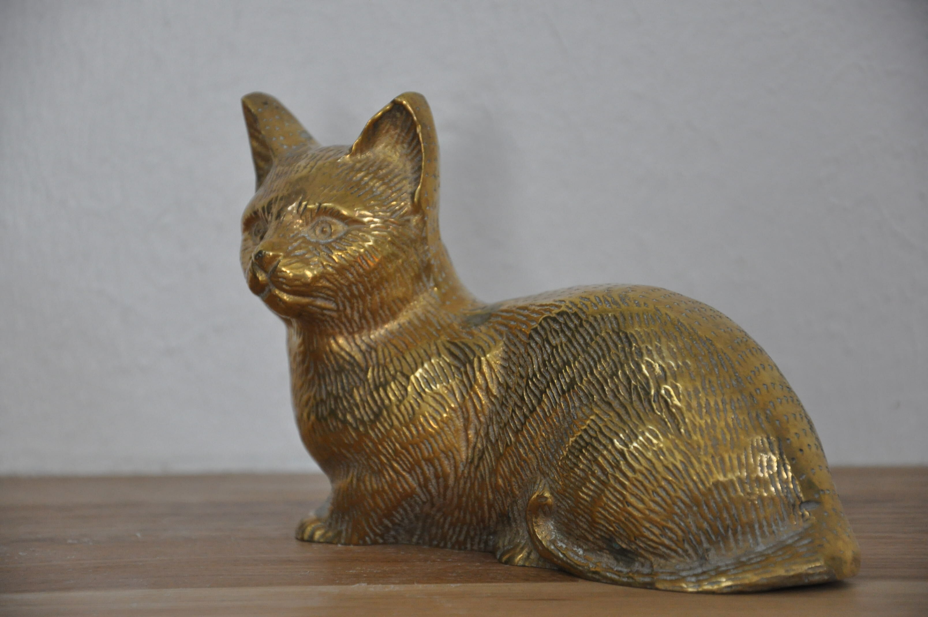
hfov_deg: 13.1
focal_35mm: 158
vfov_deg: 8.7
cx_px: 464
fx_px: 4055
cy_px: 308
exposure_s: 1/125
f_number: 5.6
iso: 1250
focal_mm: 105
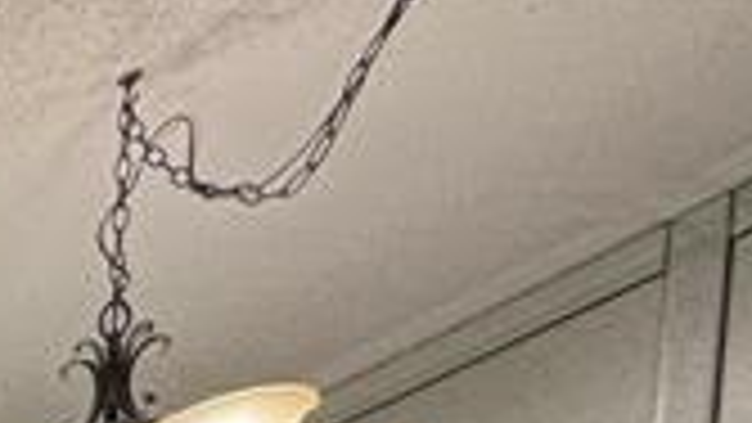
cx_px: -1000
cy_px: 1328
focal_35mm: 73
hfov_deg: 15.8
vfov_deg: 10.5
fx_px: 1456
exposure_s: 1/120
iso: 250
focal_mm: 2.22
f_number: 2.2
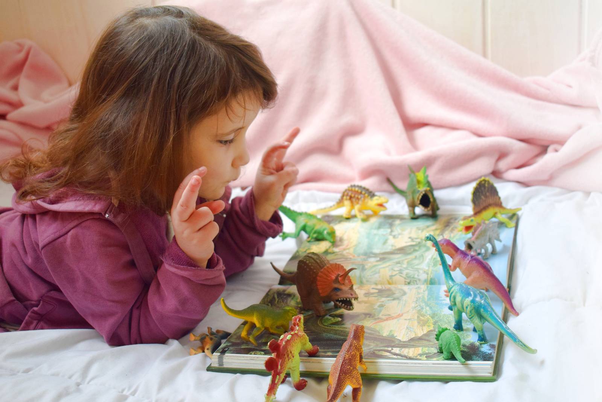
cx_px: 301
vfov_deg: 26.5
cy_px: 201
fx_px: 853
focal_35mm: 51
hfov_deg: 38.9
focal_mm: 34
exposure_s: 1/60
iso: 1400
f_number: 4.5
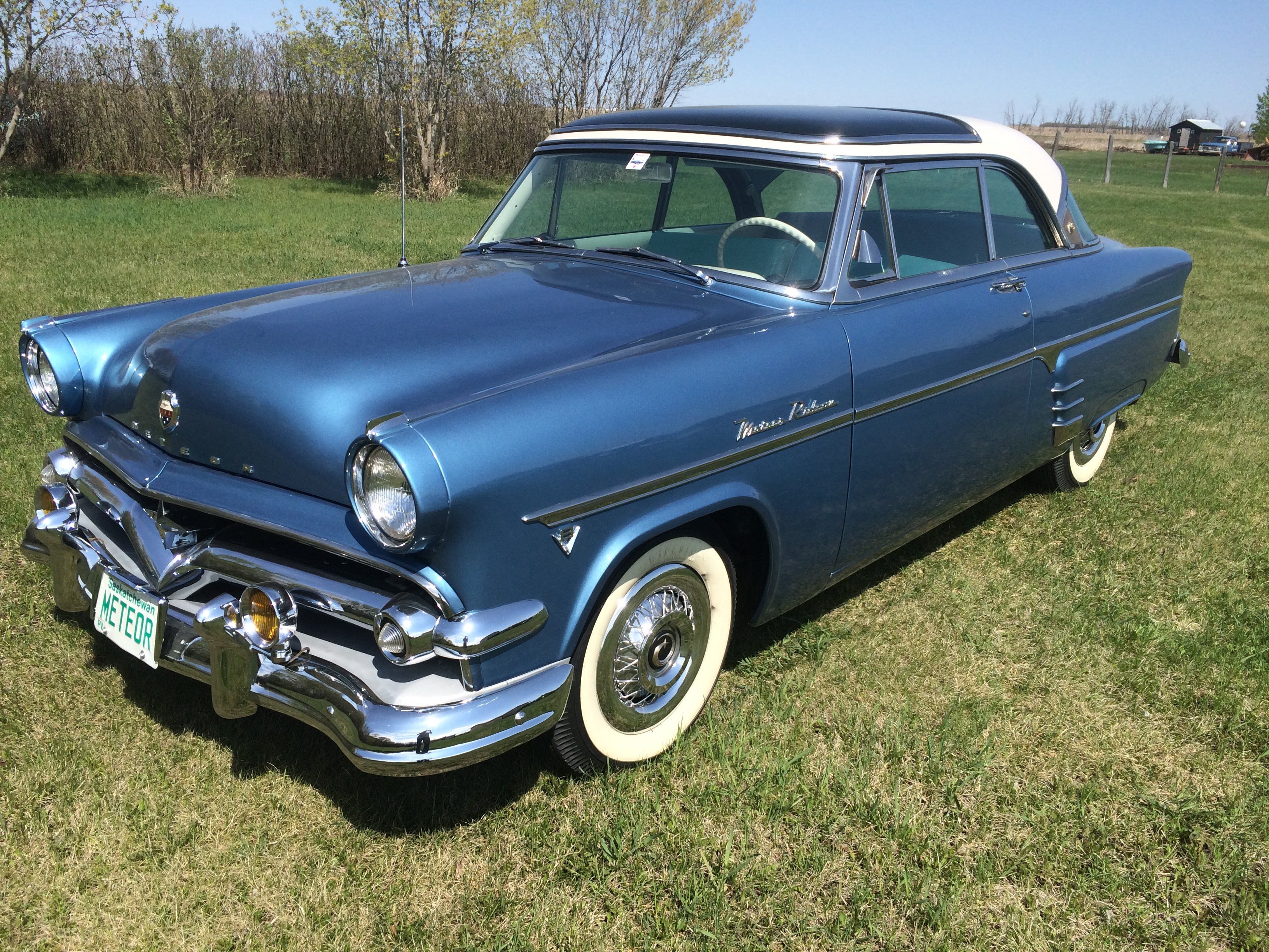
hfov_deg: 61.7
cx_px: 634
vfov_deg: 48.2
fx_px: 1063
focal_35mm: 29
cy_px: 476
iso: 32
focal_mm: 4.15
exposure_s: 1/2283
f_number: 2.2
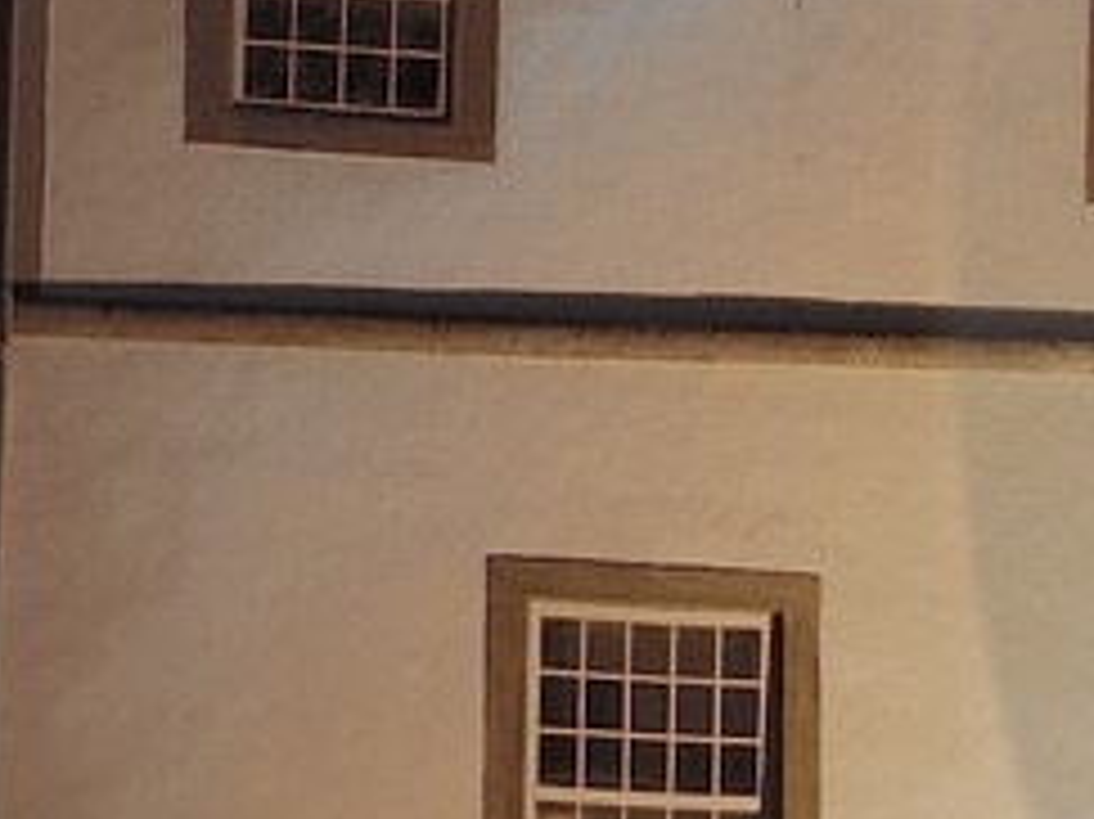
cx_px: 2791
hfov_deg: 4.2
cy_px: 284
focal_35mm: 456
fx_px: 14404
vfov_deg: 3.3
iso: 100
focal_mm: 48
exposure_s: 1
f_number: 6.3
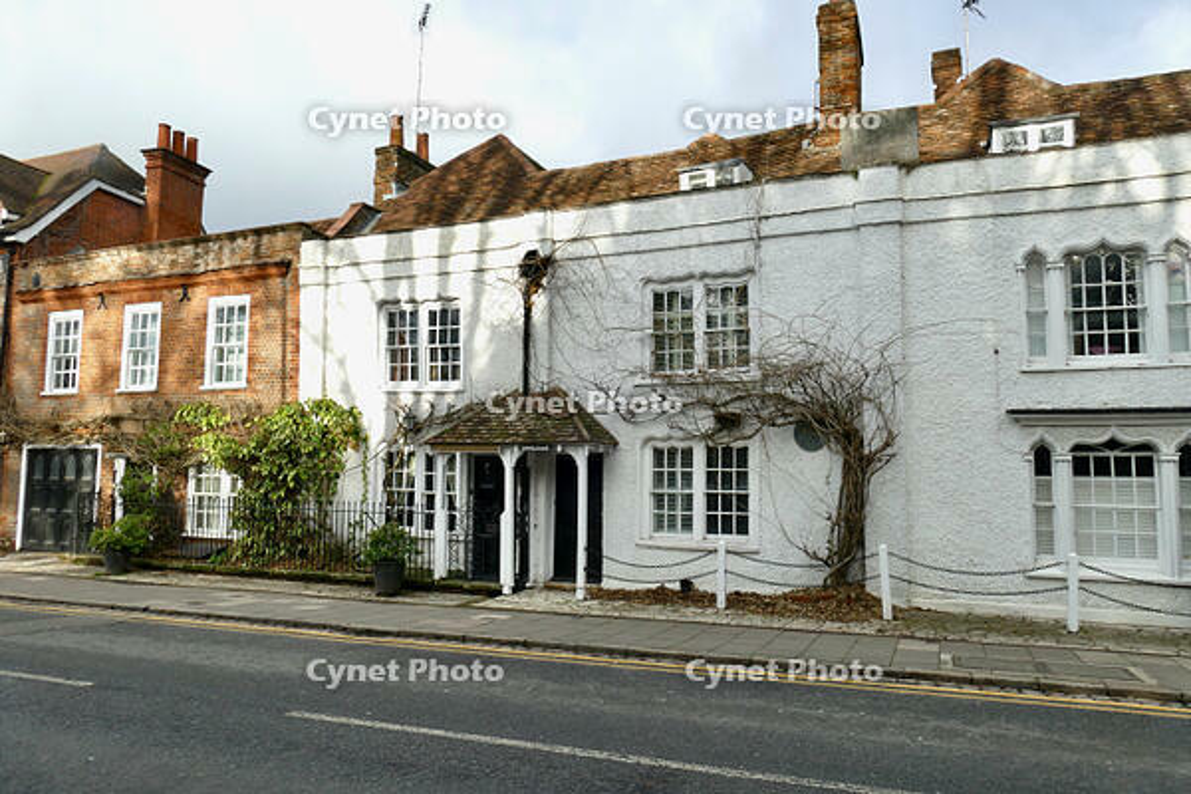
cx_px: 596
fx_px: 827
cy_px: 397
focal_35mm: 25
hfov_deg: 71.5
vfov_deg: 51.3
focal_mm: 9.12
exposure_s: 1/125
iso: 125
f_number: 8
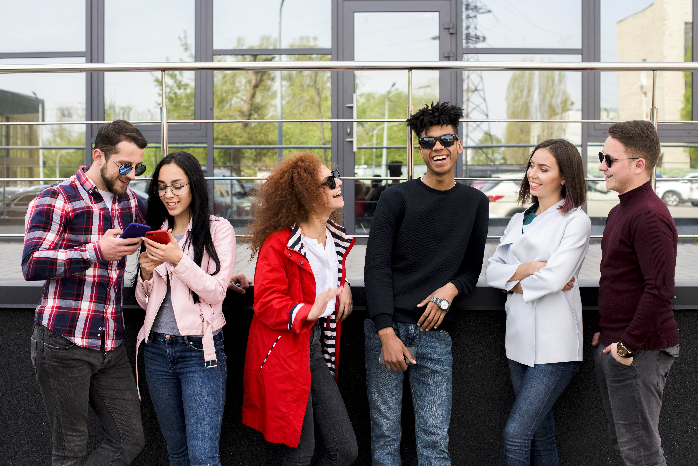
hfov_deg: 39.6
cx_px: 349
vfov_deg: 27.0
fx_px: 970
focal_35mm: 50
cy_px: 233
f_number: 4.5
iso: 160
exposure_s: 1/200
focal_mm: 50
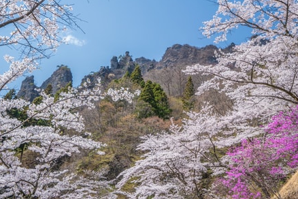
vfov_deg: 36.9
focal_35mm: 36
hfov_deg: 53.1
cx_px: 149
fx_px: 298
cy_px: 98
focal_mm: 35
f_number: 16
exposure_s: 1/50
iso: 400
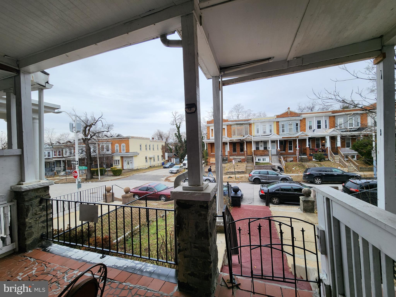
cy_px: 148
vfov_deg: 89.9
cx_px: 198
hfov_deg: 106.2
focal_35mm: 13
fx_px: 149
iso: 50
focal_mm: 2.2
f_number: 2.2
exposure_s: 1/497
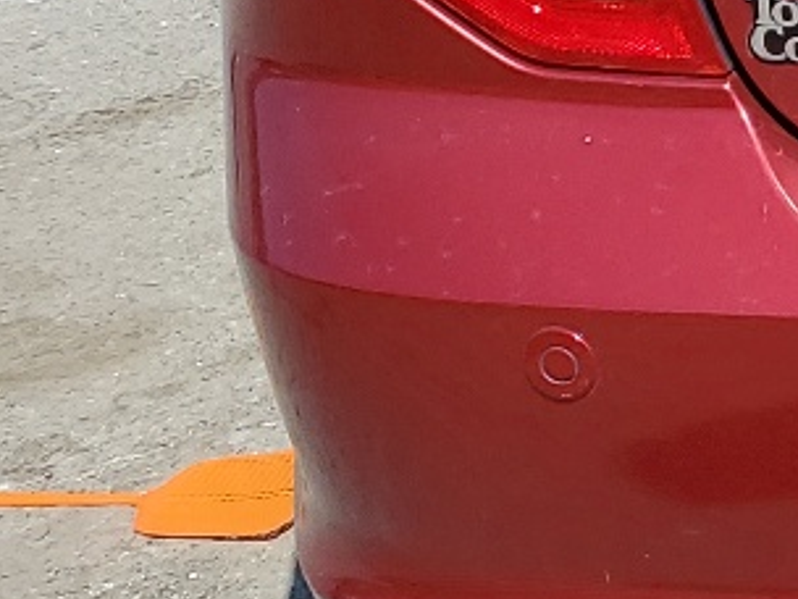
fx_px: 3158
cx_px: 1911
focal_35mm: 137
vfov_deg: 10.5
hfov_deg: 11.8
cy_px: -229
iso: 50
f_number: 1.5
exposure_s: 1/3333
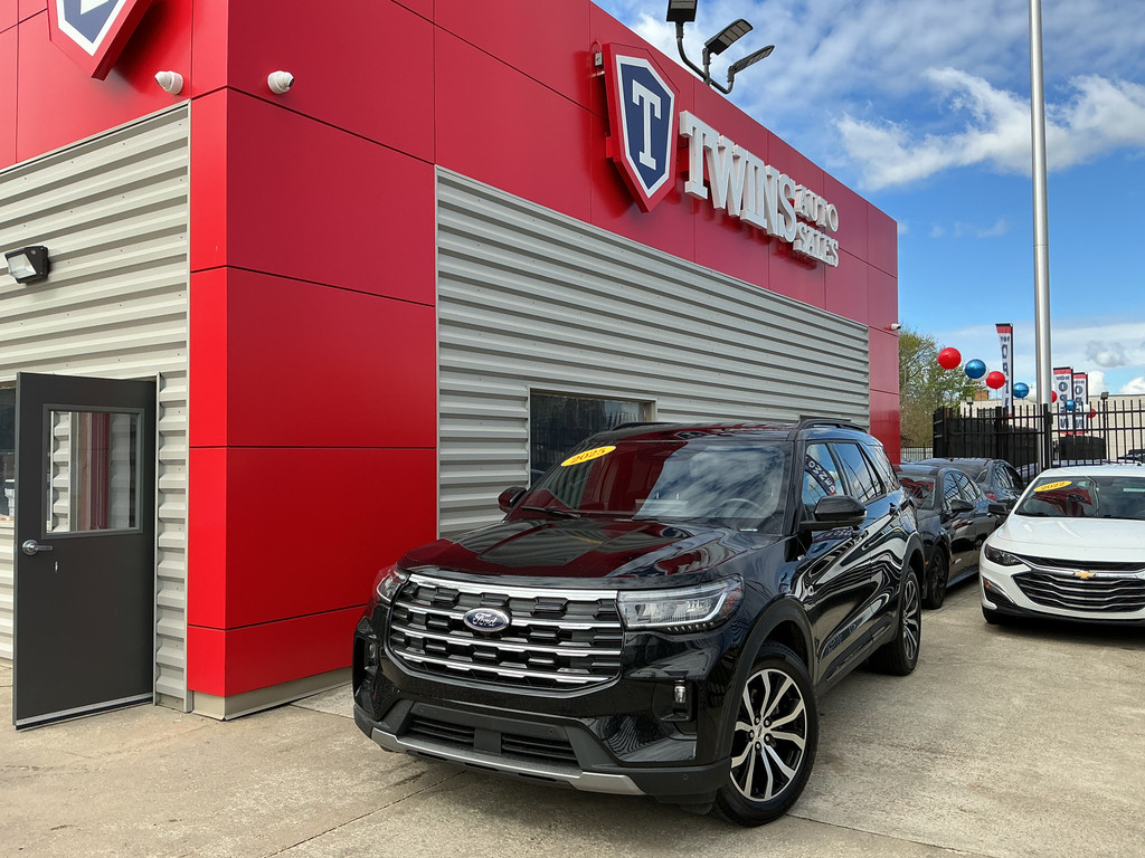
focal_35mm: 29
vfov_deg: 48.2
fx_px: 959
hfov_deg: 61.7
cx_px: 572
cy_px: 429
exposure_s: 1/1121
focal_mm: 3
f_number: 1.8
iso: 25
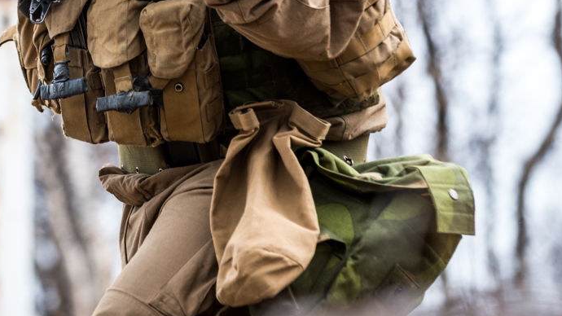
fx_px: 5126
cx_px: 155
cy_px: -58
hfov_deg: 6.3
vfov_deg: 3.5
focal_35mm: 344
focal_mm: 140
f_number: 3.5
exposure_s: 1/640
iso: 400
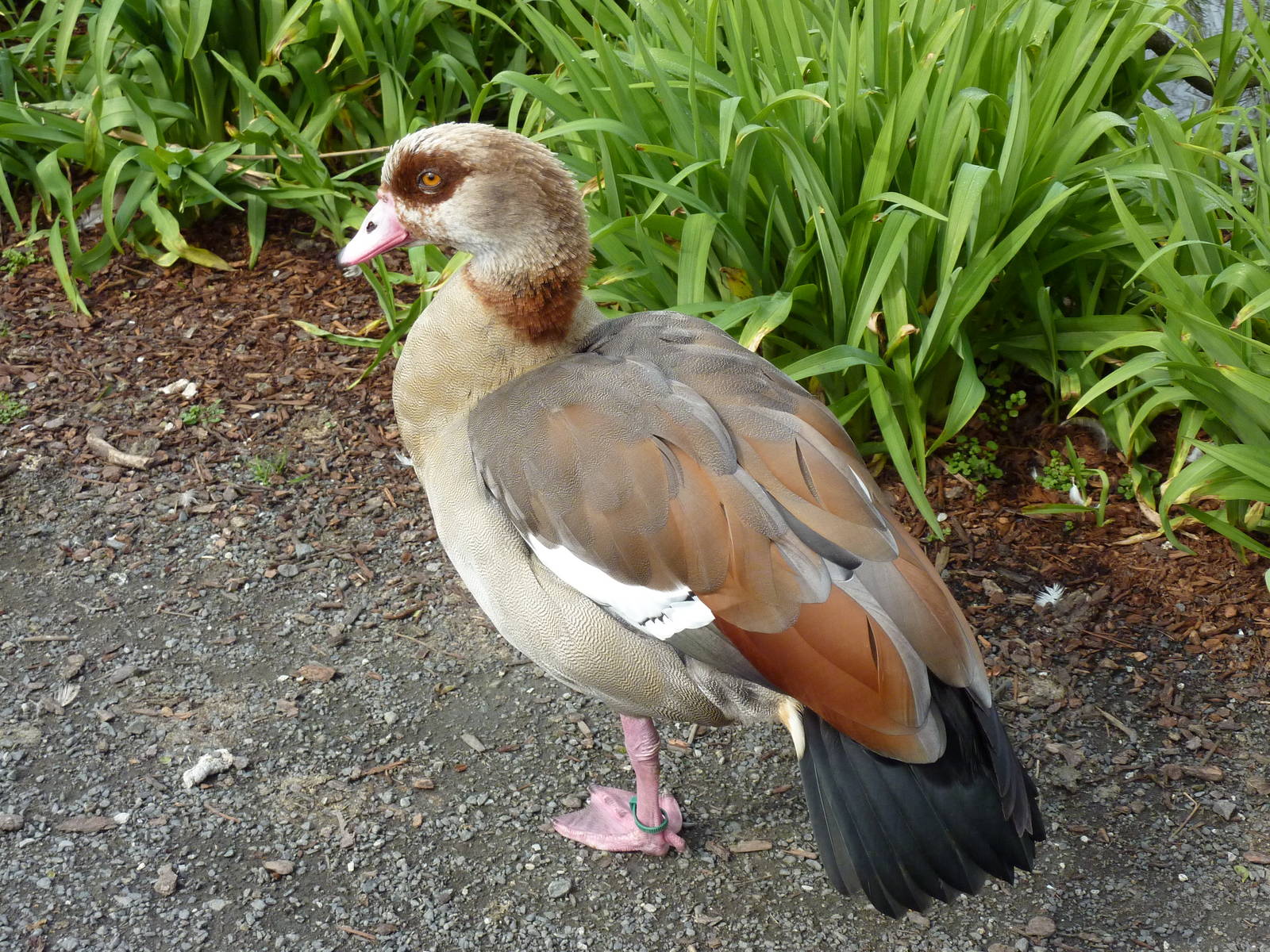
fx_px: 2165
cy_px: 476
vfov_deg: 24.8
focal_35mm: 59
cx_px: 635
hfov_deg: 32.7
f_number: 3.9
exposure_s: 1/500
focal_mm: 9.7
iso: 200
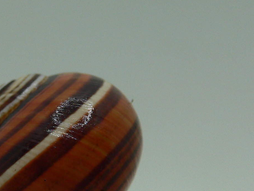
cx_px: 46
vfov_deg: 18.8
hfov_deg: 24.9
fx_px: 565
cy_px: 178
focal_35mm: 77
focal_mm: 4.6
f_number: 2.8
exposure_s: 1/80
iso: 80
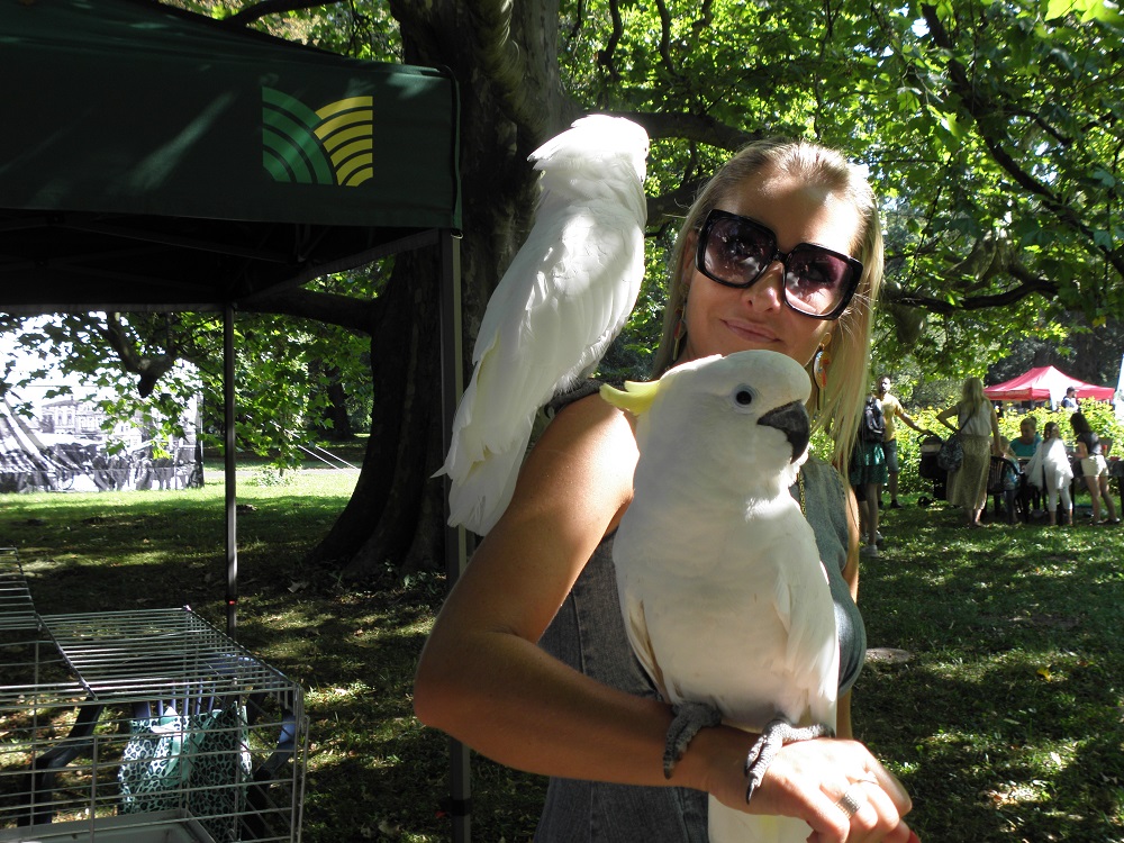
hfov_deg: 49.0
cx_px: 562
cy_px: 422
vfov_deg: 37.7
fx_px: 1234
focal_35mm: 38
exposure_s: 1/100
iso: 64
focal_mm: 6.85
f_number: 3.5
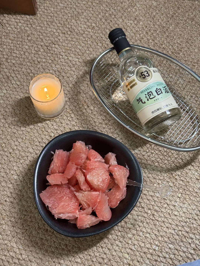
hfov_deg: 30.3
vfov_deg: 39.7
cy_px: 133
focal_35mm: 48
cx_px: 100
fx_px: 370
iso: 250
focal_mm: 6.76
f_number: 1.78
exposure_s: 1/60
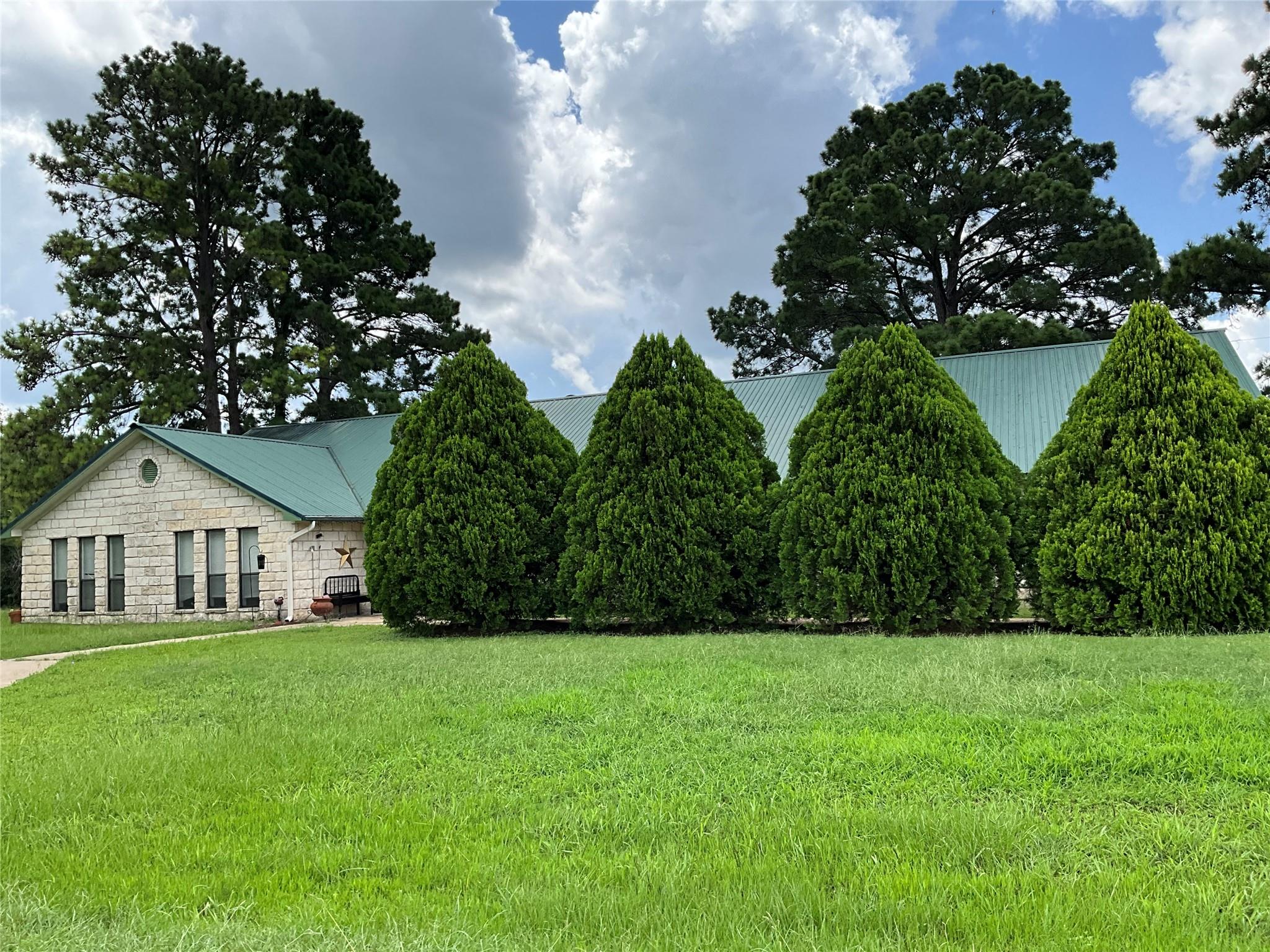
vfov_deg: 48.2
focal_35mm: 29
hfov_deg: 61.7
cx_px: 635
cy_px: 476
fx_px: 1064
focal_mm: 3
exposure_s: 1/1055
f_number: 1.8
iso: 25
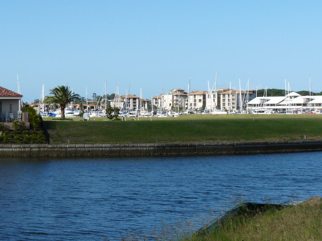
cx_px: 161
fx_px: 837
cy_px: 120
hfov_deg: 21.8
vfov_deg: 16.4
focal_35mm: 90
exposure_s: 1/500
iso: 100
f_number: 5.6
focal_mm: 9
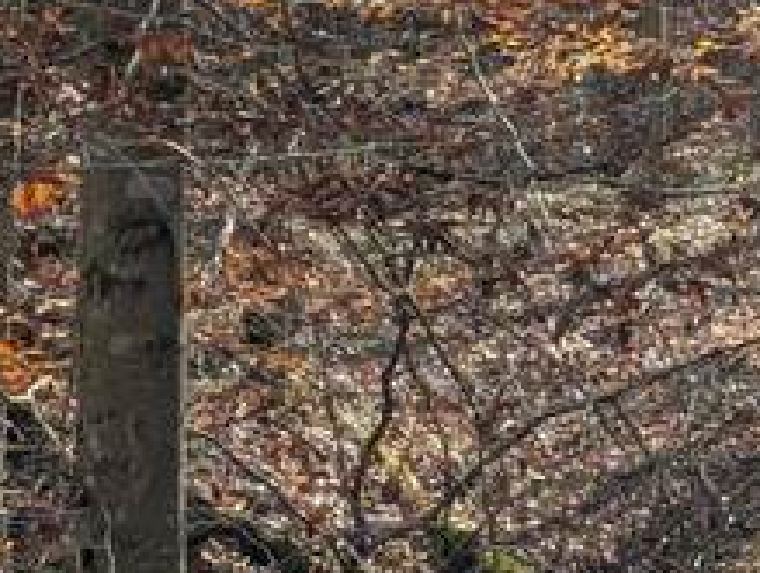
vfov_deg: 10.5
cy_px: -49
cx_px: 1518
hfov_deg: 12.4
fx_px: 3079
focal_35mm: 140
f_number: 1.68
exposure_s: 1/845
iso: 22
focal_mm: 6.9
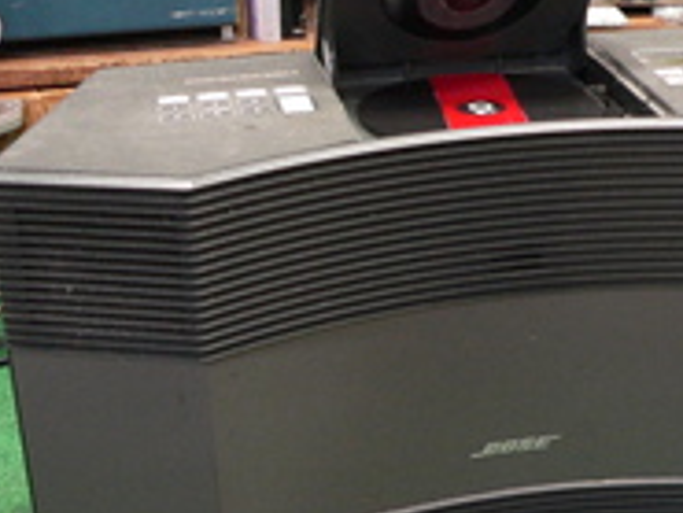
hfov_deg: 26.2
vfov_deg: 19.8
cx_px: 458
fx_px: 1461
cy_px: 364
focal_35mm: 74
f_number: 2.8
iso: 200
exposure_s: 1/10
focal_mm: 6
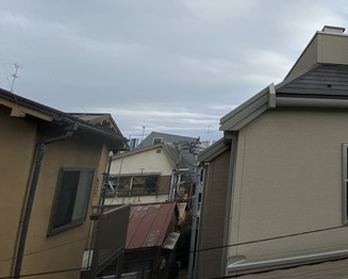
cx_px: 382
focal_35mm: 31
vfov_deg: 44.9
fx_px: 319
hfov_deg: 44.0
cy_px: 58
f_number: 2.4
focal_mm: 1.54
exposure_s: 1/1776
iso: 20
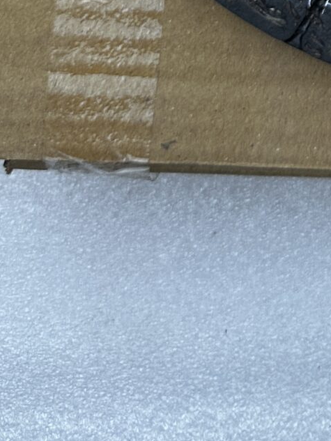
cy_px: -359
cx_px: 567
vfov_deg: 16.7
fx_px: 1236
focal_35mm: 97
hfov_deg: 13.8
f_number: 1.78
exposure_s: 1/779
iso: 80
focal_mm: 6.86
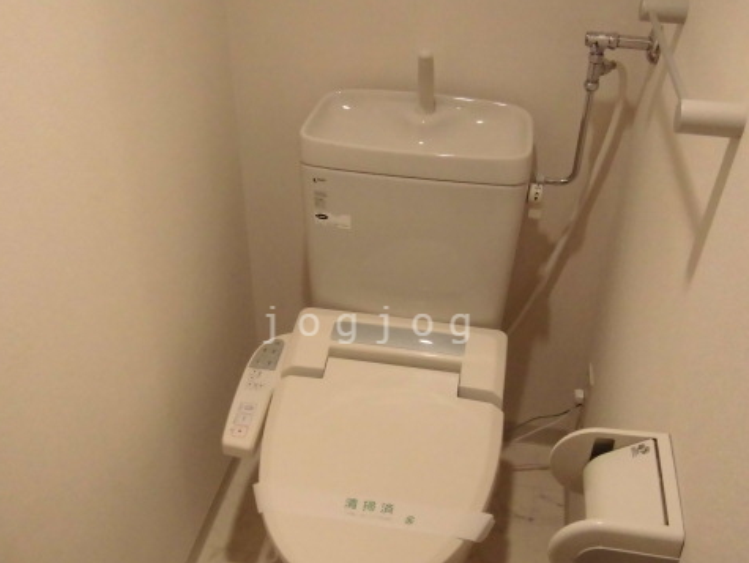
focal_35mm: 35
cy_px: 325
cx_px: 371
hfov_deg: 52.6
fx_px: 758
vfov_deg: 40.6
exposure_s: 1/60
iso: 400
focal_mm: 4.7
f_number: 2.8
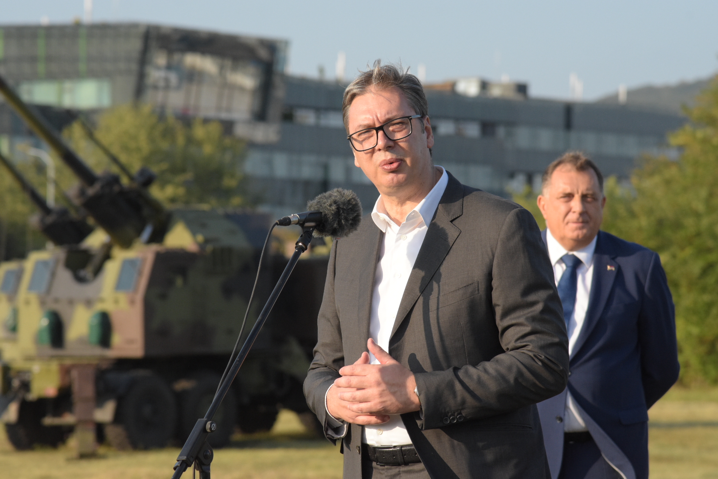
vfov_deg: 7.6
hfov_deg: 11.4
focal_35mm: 180
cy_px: 240
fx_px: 3590
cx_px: 359
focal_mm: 120
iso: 1250
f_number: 5.6
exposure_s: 1/3200
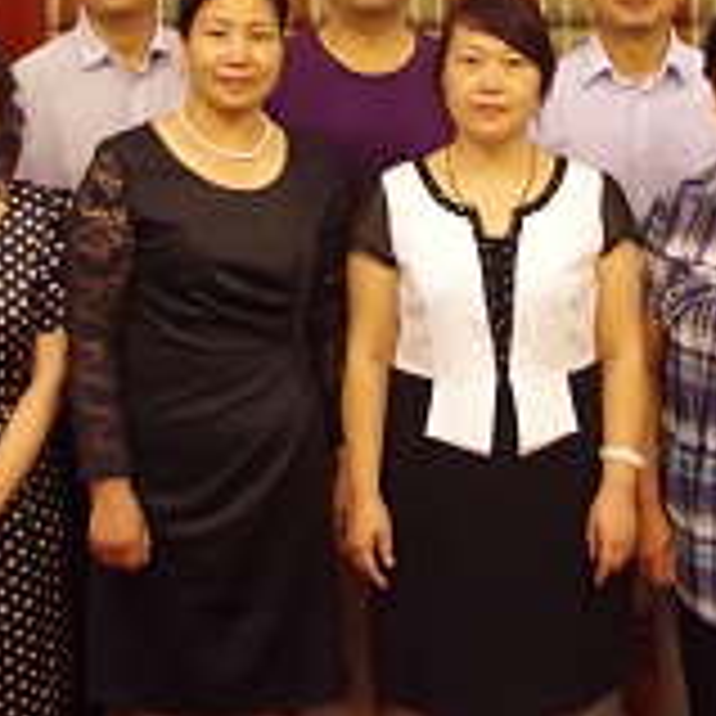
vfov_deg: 21.5
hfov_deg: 22.2
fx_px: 1825
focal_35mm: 78
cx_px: 394
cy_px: 18
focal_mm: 18
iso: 3200
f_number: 3.5
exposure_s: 1/100
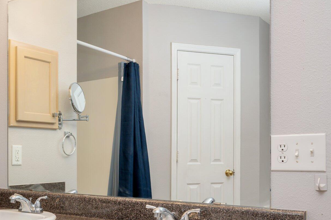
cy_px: 156
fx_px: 394
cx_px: 92
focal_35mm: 43
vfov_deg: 30.9
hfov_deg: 44.4
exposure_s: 1/60
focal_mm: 25.5
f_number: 9
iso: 250
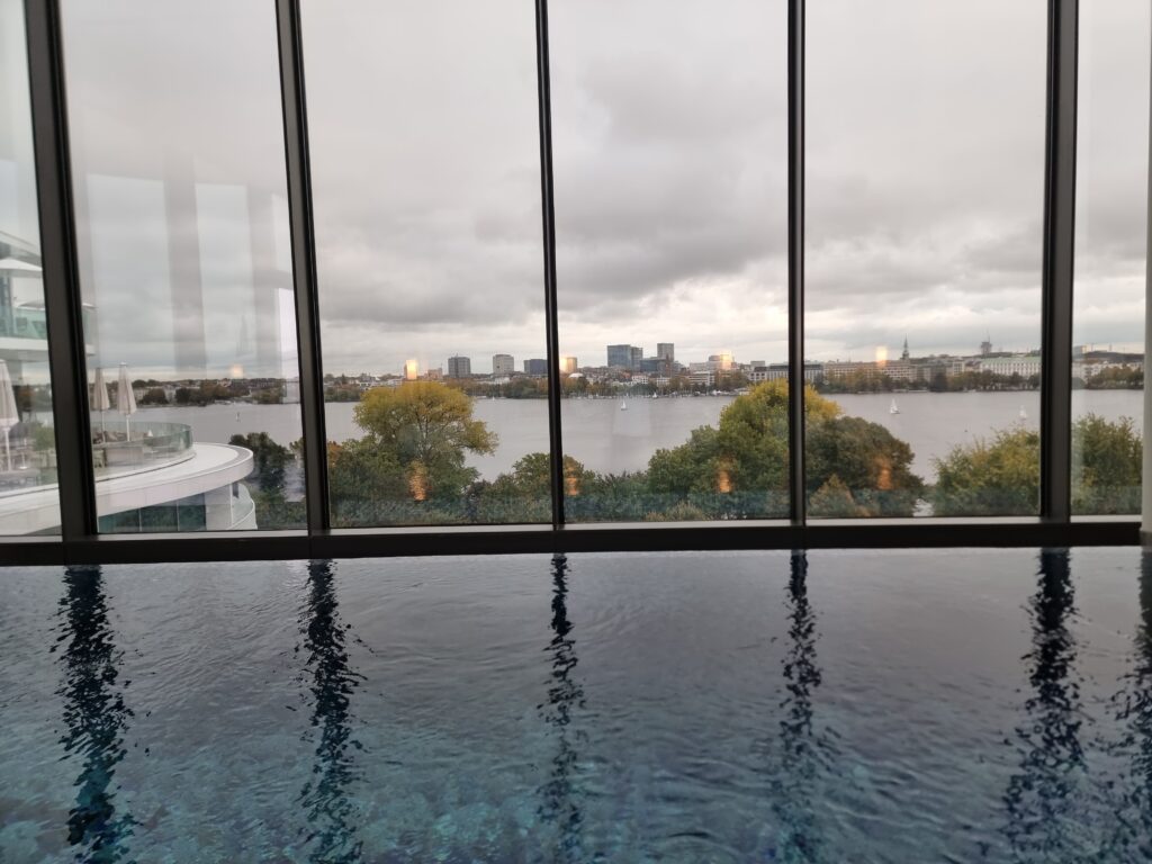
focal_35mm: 24
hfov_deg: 71.6
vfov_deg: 56.8
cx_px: 576
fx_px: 799
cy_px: 432
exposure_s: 1/100
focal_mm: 6.7
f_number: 1.8
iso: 64
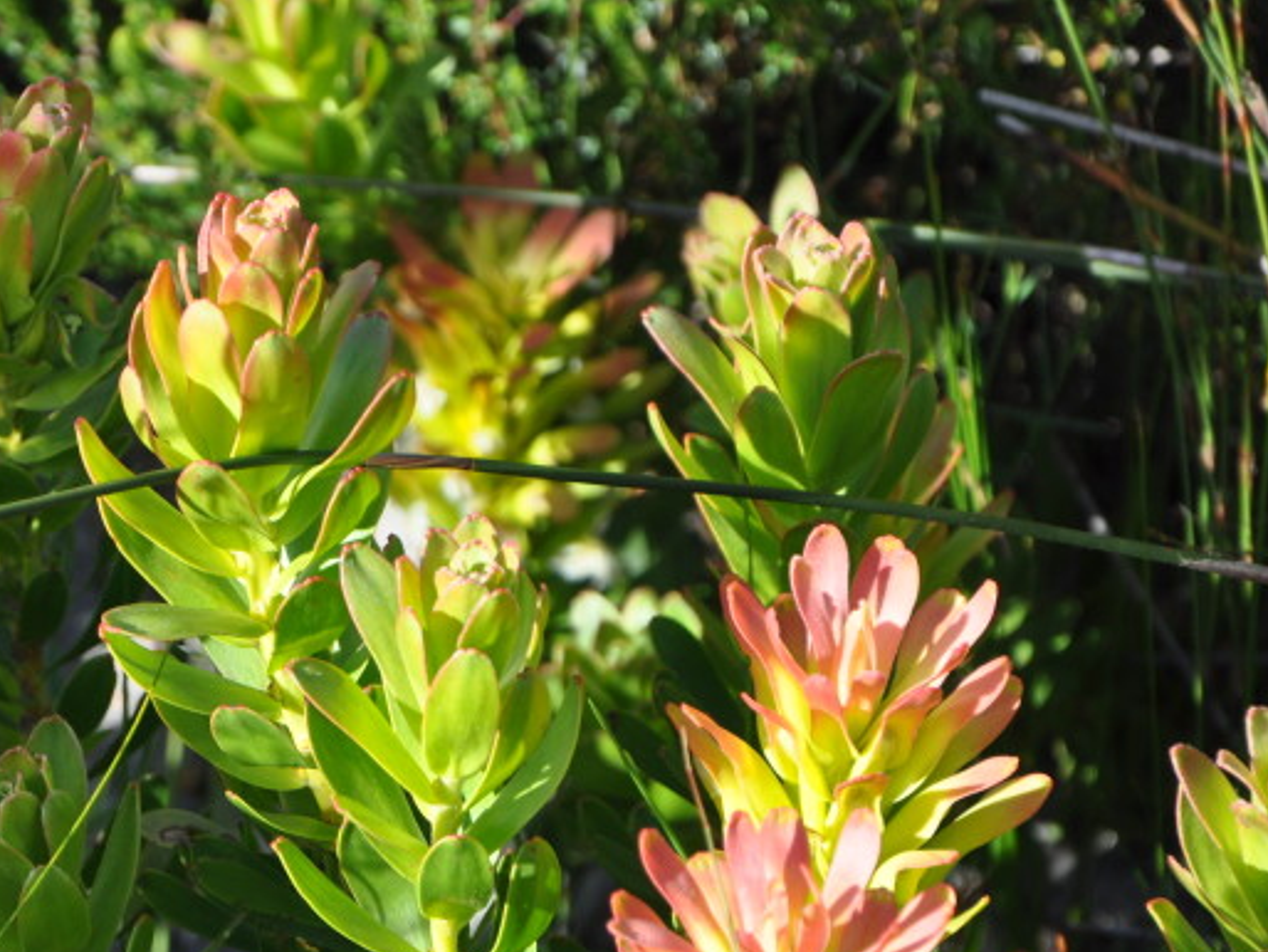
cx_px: 91
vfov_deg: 4.9
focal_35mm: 302
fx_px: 11063
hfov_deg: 6.5
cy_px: 818
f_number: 7.1
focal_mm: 105
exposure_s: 1/200
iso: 200
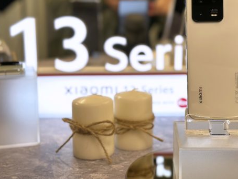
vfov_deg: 22.2
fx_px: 454
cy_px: 72
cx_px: 133
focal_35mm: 66
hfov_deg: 29.4
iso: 80
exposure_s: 1/246
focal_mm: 6.86
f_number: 1.78
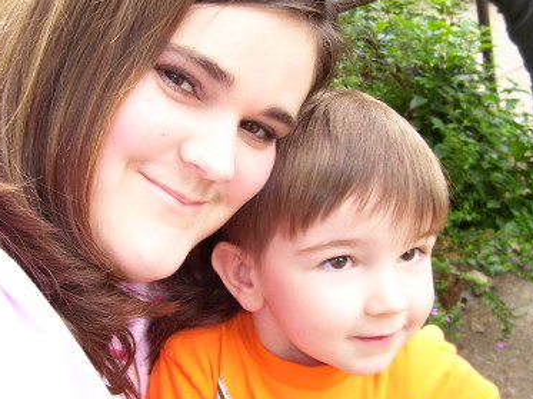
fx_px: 631
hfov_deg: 45.6
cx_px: 220
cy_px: 171
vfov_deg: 35.0
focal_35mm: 41
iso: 125
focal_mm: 5.6
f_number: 2.7
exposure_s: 1/60
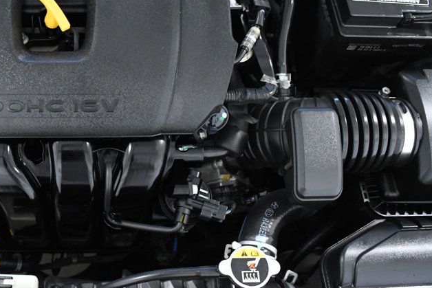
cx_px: 89
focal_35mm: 44
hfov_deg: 42.6
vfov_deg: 30.1
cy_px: 76
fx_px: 528
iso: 2500
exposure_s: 1/125
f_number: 5.6
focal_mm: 18
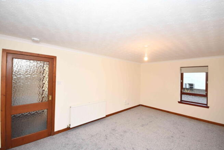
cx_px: 112
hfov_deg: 100.4
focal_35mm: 15
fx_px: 93
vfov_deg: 77.4
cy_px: 75
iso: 1250
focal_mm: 10
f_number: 4
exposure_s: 1/60
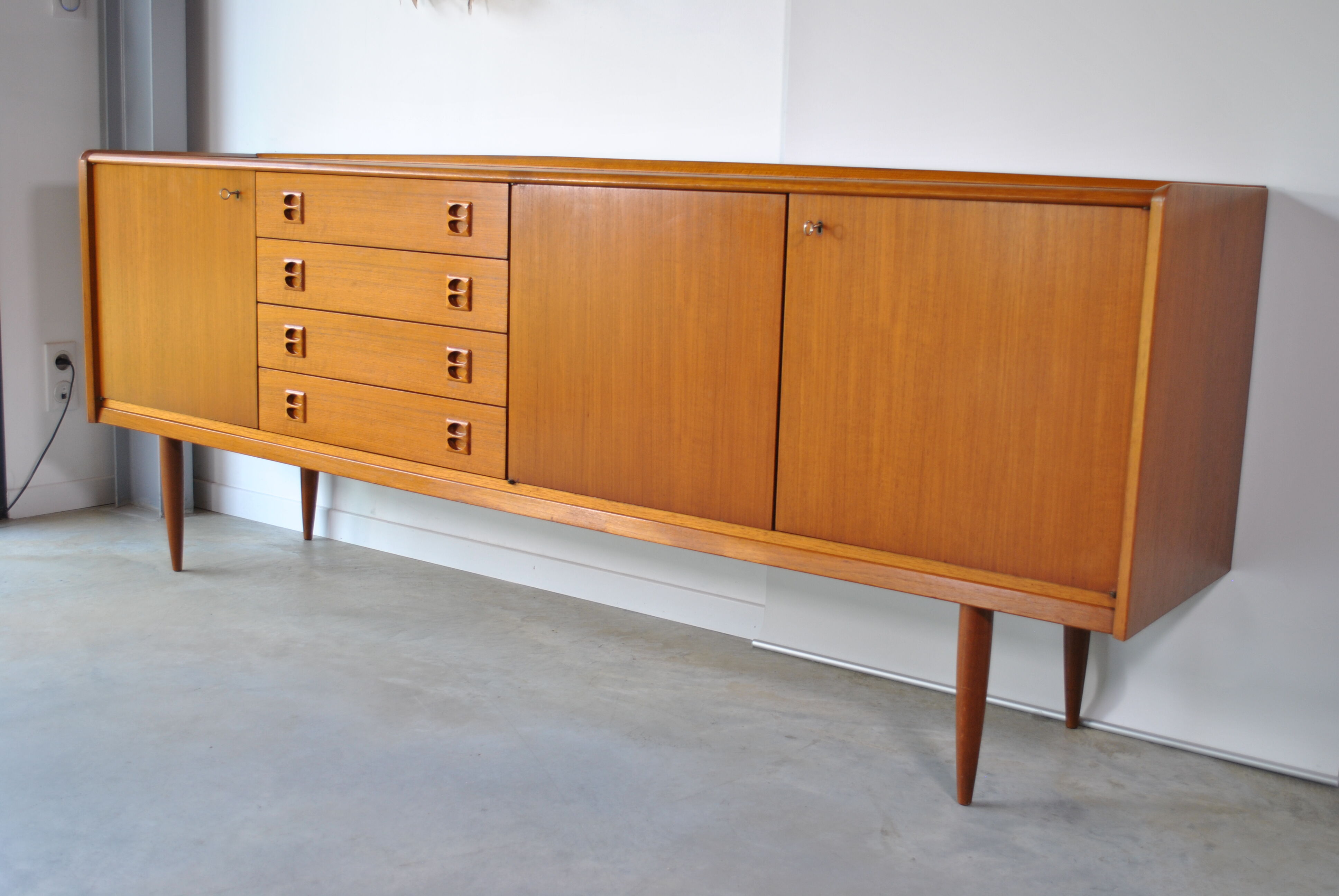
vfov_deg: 34.3
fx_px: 1452
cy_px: 448
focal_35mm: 39
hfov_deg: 49.5
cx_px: 670
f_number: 4.2
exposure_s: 1/50
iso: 200
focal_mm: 26
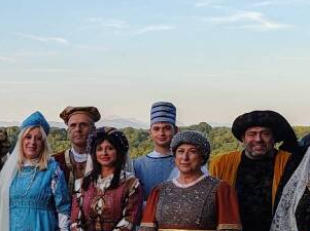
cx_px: -117
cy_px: 204
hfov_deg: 19.3
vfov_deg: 15.8
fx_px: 823
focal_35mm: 92
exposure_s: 1/120
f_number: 1.9
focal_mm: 6.12
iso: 50
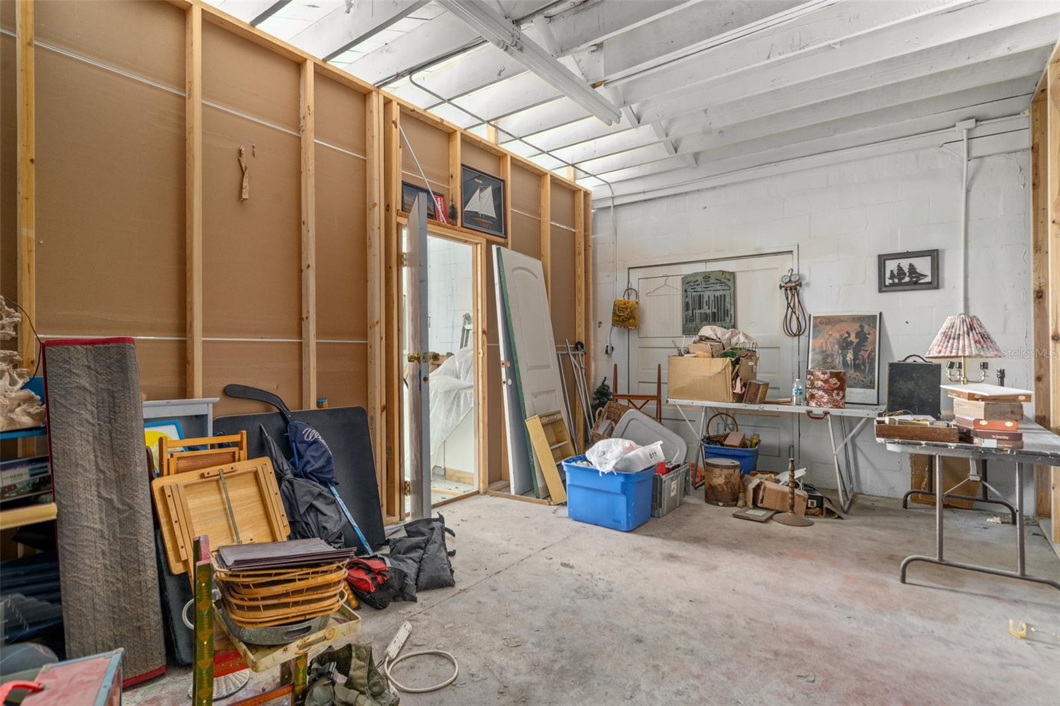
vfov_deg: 70.4
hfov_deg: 93.3
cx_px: 530
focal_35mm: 17
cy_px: 353
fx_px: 500
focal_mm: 17
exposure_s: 2.5
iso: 320
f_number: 8
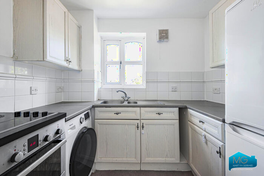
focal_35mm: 16
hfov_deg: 96.7
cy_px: 88
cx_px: 132
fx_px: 117
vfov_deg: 73.9
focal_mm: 16
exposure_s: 1/40
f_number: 8
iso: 800
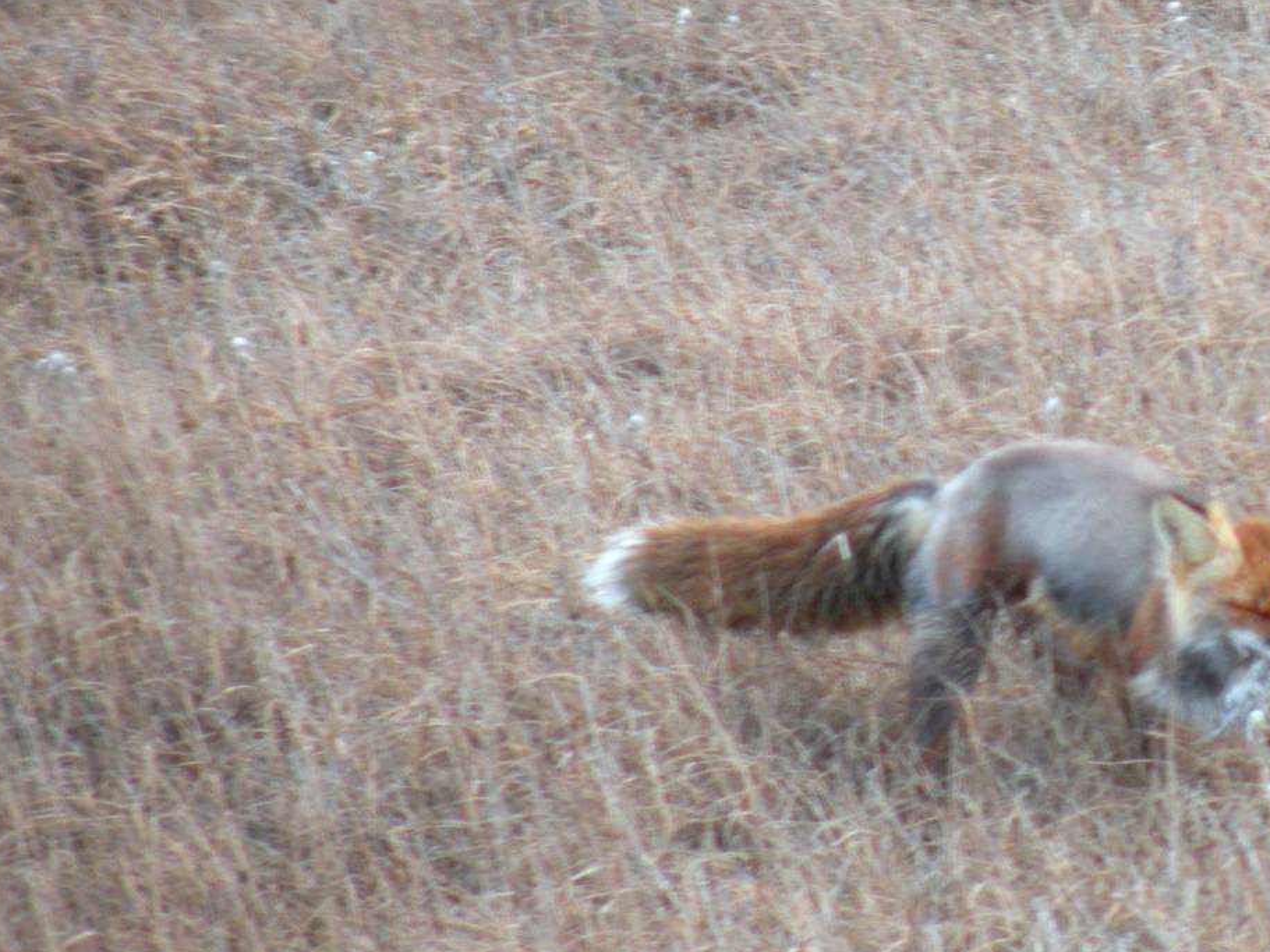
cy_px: 454
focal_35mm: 854
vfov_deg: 1.7
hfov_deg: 2.3
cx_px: 1080
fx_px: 31328
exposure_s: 1/146
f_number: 4.5
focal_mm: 84.2
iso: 157
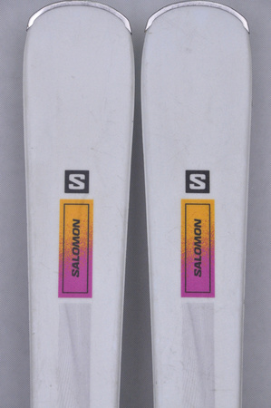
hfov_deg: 8.7
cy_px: 204
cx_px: 136
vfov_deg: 13.1
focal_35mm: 158
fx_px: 1782
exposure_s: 1/125
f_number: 9.5
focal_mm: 105
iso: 3200
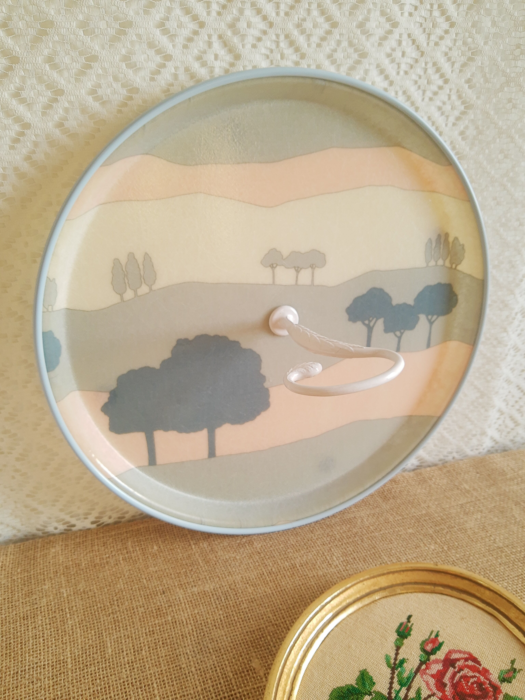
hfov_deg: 53.1
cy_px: 350
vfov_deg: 67.3
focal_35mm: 26
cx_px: 262
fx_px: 526
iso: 88
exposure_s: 1/50
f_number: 1.8
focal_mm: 3.95
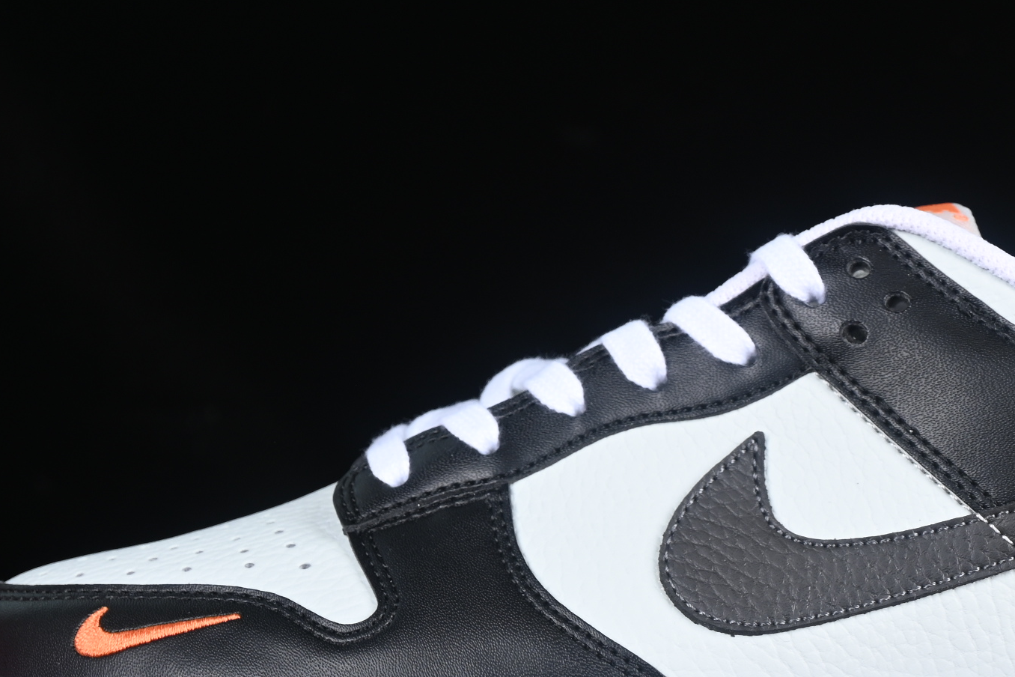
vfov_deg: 8.9
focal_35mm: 154
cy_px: 428
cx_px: 708
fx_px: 4342
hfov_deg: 13.3
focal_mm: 50
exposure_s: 1/80
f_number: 6.3
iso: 160
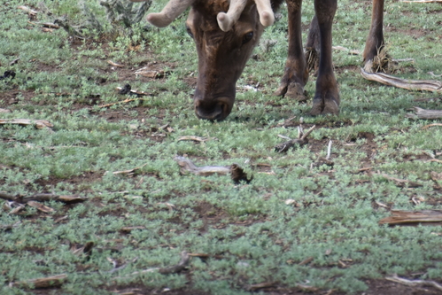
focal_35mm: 770
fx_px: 9456
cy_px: -22
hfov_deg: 2.7
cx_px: 341
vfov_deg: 1.8
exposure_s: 1/640
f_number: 5.6
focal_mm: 300
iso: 560
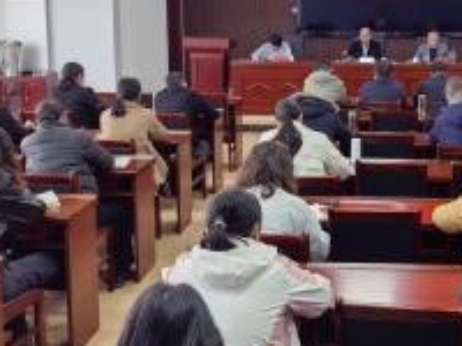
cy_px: 97
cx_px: 358
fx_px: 721
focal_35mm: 54
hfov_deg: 34.6
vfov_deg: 26.8
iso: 80
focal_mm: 5.72
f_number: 2
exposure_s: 1/50
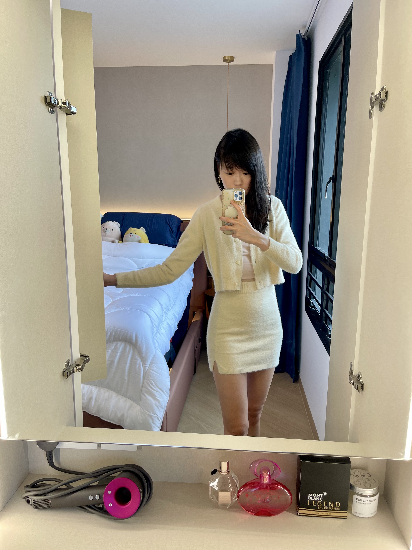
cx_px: 206
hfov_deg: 54.9
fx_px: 397
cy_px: 275
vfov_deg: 69.4
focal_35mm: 25
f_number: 1.6
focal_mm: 5.1
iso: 64
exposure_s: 1/121
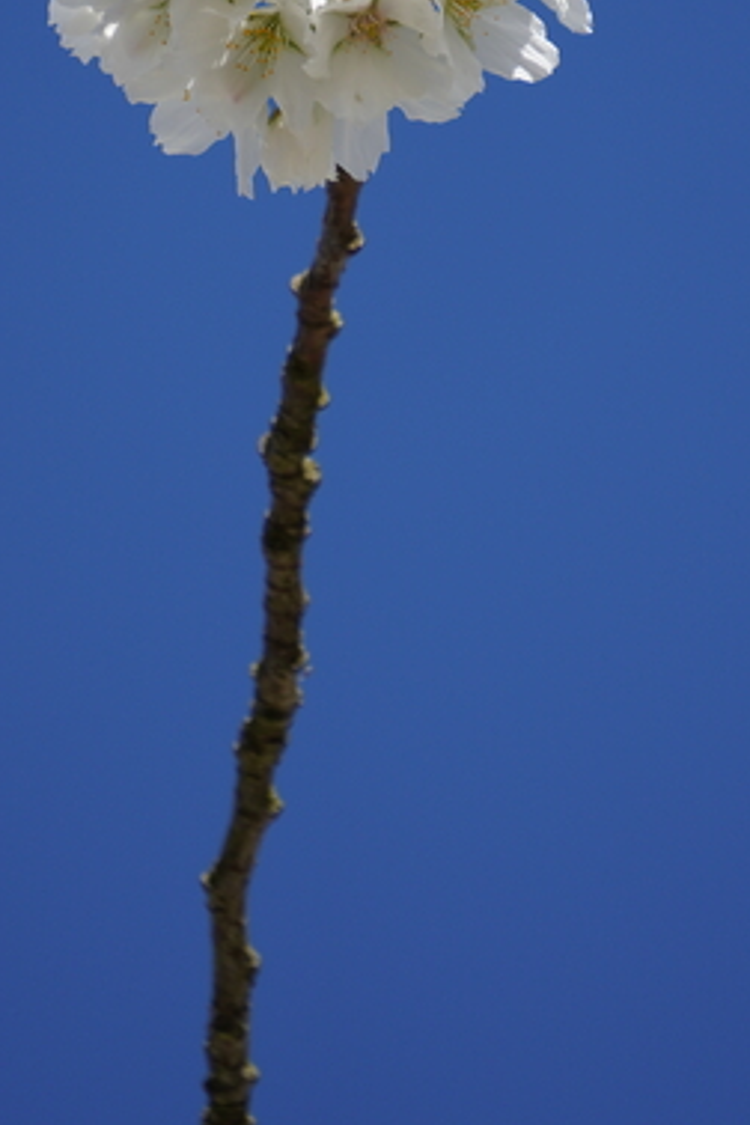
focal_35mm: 822
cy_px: 199
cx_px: 333
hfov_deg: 1.7
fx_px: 25685
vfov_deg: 2.5
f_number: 6.3
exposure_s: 1/500
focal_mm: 300
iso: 125
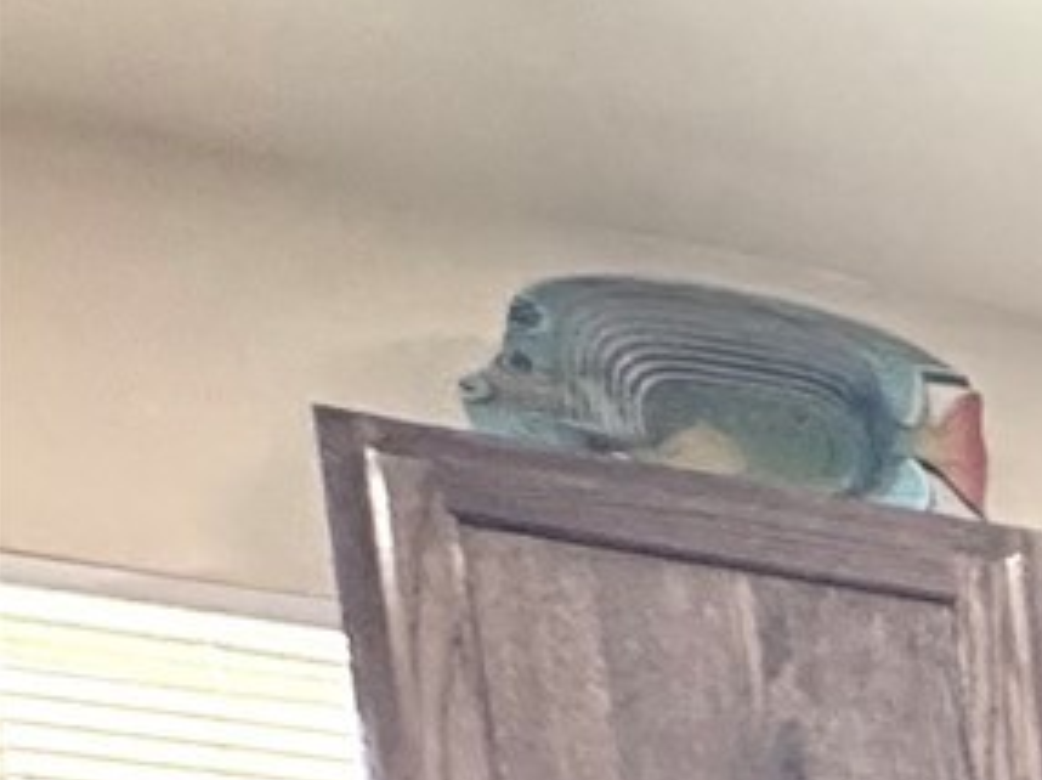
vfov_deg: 11.5
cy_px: 2121
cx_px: 3490
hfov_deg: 10.1
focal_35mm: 94
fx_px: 2827
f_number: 2.2
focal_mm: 2.22
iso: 250
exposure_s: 1/60
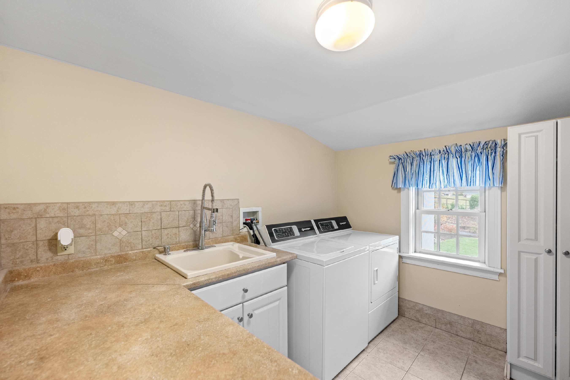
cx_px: 285
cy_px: 190
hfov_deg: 104.3
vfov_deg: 81.2
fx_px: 222
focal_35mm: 14
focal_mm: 14
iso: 2000
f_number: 5
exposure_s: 1/30
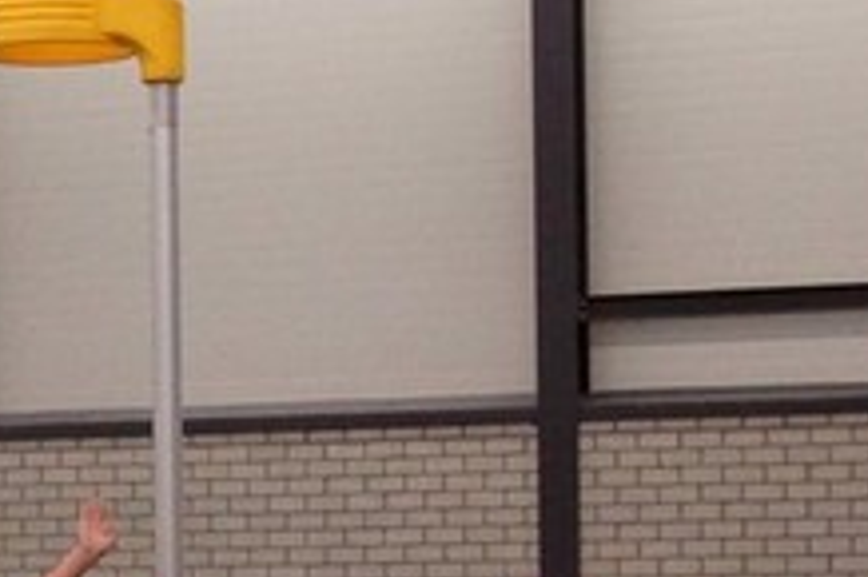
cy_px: 591
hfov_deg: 12.4
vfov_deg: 8.8
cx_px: -538
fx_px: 3734
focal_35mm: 155
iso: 1250
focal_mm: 22
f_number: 5
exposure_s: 1/160
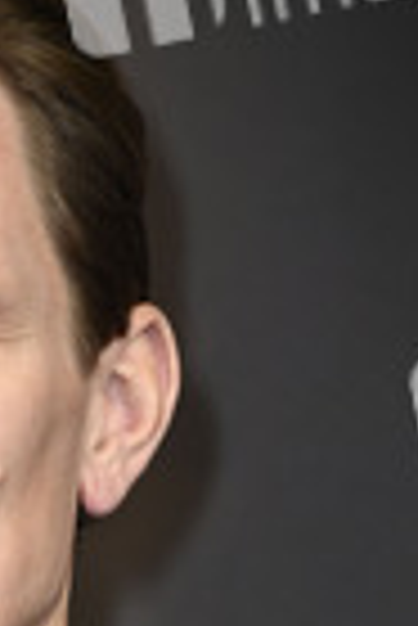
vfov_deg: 3.1
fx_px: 11483
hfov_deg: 2.1
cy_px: 626
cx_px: -126
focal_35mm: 661
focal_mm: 230
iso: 500
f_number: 5.6
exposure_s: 1/250
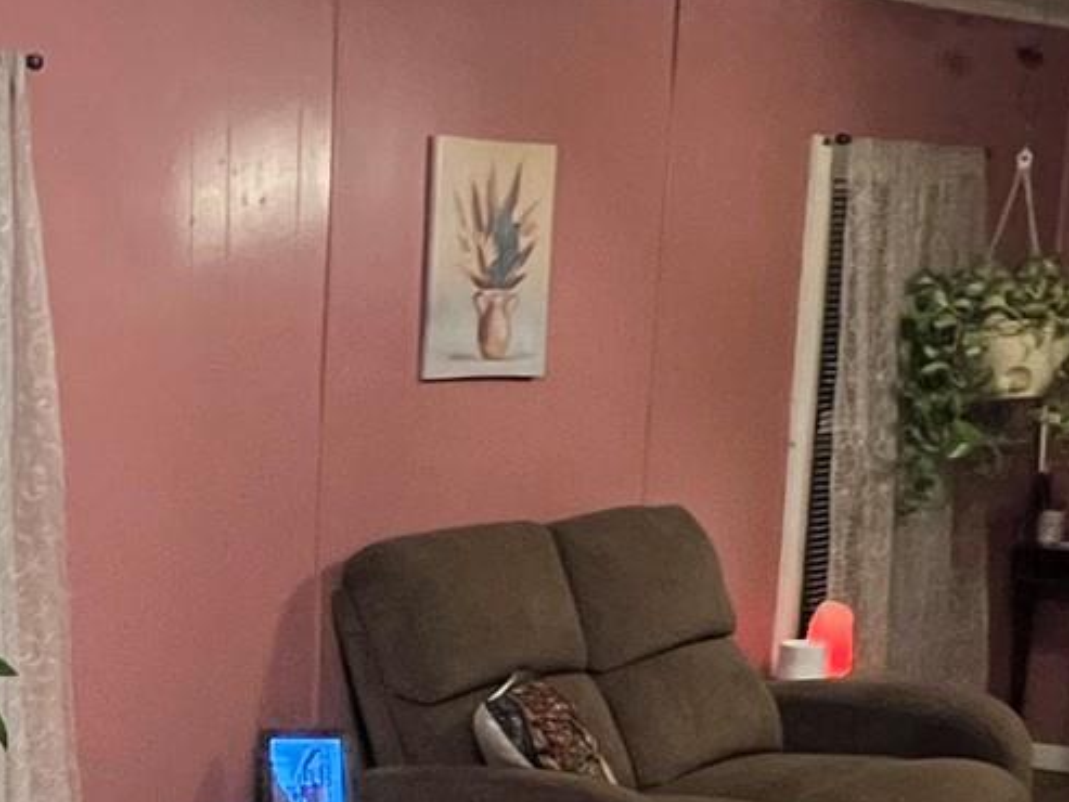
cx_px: -154
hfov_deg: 31.0
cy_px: 752
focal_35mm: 54
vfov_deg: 26.0
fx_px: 1668
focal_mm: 1.57
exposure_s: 1/40
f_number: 1.8
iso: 1000
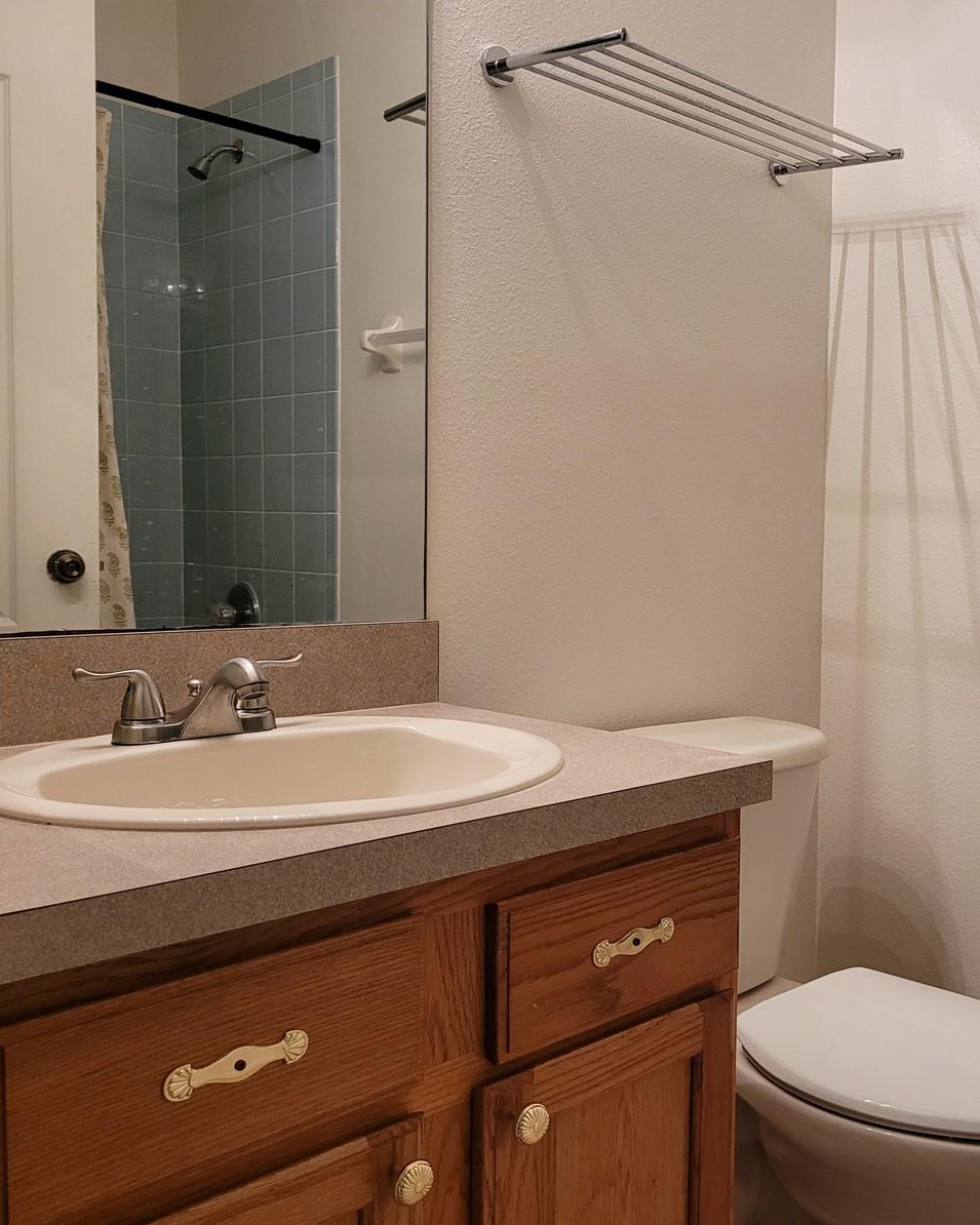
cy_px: 612
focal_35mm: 34
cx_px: 800
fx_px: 1233
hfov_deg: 41.3
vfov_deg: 52.8
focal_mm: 5.4
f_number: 1.8
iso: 250
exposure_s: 1/120
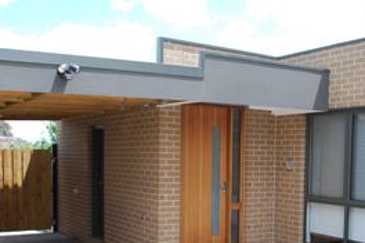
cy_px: 187
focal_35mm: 48
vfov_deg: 27.6
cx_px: 254
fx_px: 487
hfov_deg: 40.4
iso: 100
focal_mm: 18
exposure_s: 1/160
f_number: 6.3
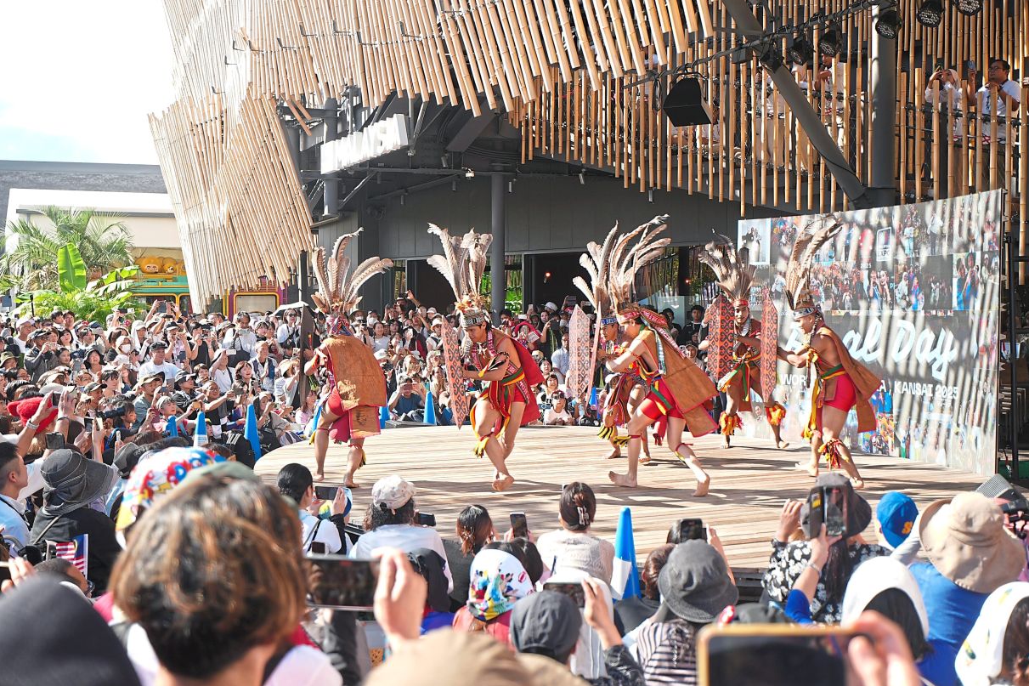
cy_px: 337
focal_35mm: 43
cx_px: 526
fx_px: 1229
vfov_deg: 31.2
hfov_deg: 45.4
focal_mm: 28
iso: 80
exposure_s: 1/200
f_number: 2.8
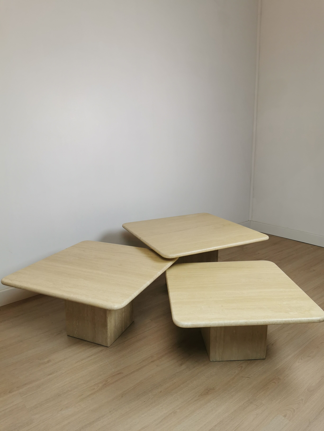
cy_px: 216
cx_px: 162
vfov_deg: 65.3
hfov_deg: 51.4
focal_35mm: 27
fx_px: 337
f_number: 1.6
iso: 64
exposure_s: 1/100
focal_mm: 5.56
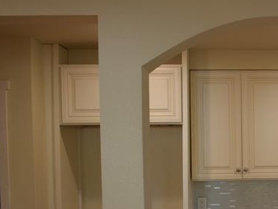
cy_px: 206
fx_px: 578
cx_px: 323
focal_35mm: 72
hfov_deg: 24.7
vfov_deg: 19.9
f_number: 4.5
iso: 400
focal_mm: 18
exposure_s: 1/100
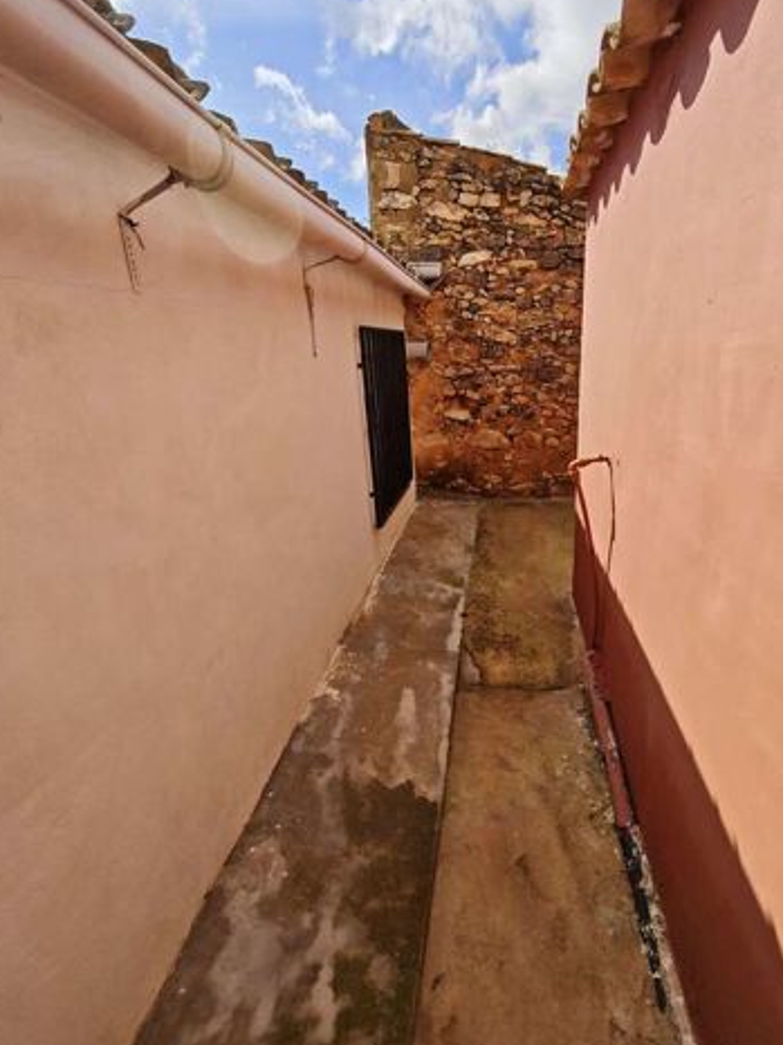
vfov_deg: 94.4
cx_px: 415
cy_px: 491
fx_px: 483
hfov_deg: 78.0
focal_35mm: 16
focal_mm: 2.16
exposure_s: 1/1301
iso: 50
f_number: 2.2
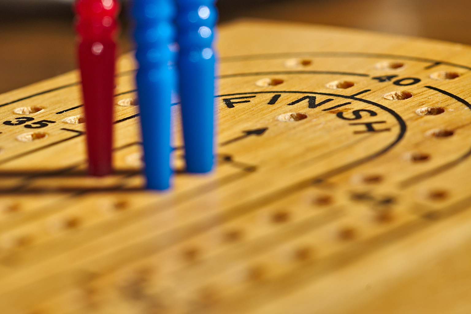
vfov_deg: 9.1
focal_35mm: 150
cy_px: 157
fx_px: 1962
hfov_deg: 13.7
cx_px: 236
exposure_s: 1/125
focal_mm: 100
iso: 200
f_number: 8
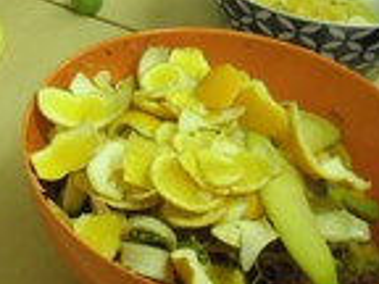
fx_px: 821
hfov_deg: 24.7
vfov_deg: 18.6
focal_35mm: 75
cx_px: -5
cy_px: -53
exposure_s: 1/22
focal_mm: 4.9
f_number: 3.5
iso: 400
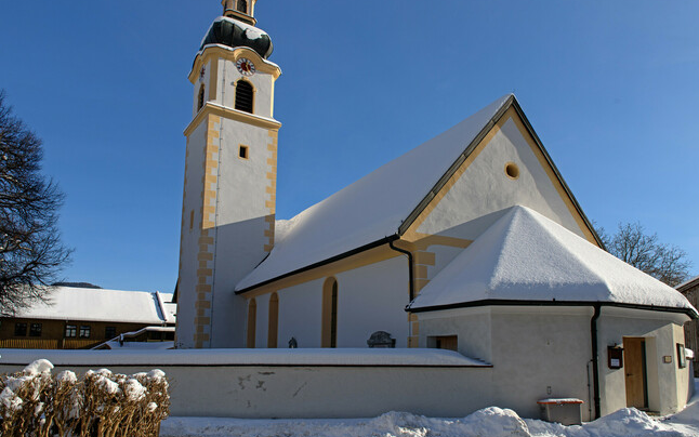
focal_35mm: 25
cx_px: 348
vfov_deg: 49.3
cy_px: 204
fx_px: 476
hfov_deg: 72.5
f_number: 8
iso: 80
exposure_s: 1/200
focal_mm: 24
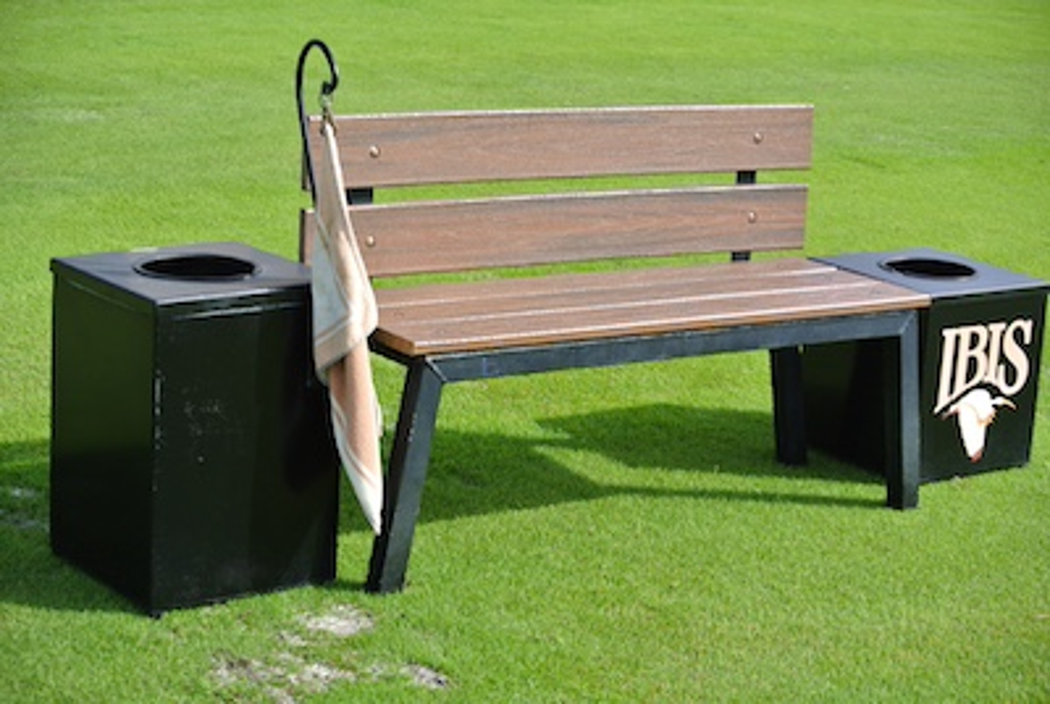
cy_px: 352
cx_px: 525
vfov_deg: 16.9
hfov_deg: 25.0
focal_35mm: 81
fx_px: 2366
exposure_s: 1/400
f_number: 4.5
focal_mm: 30
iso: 100
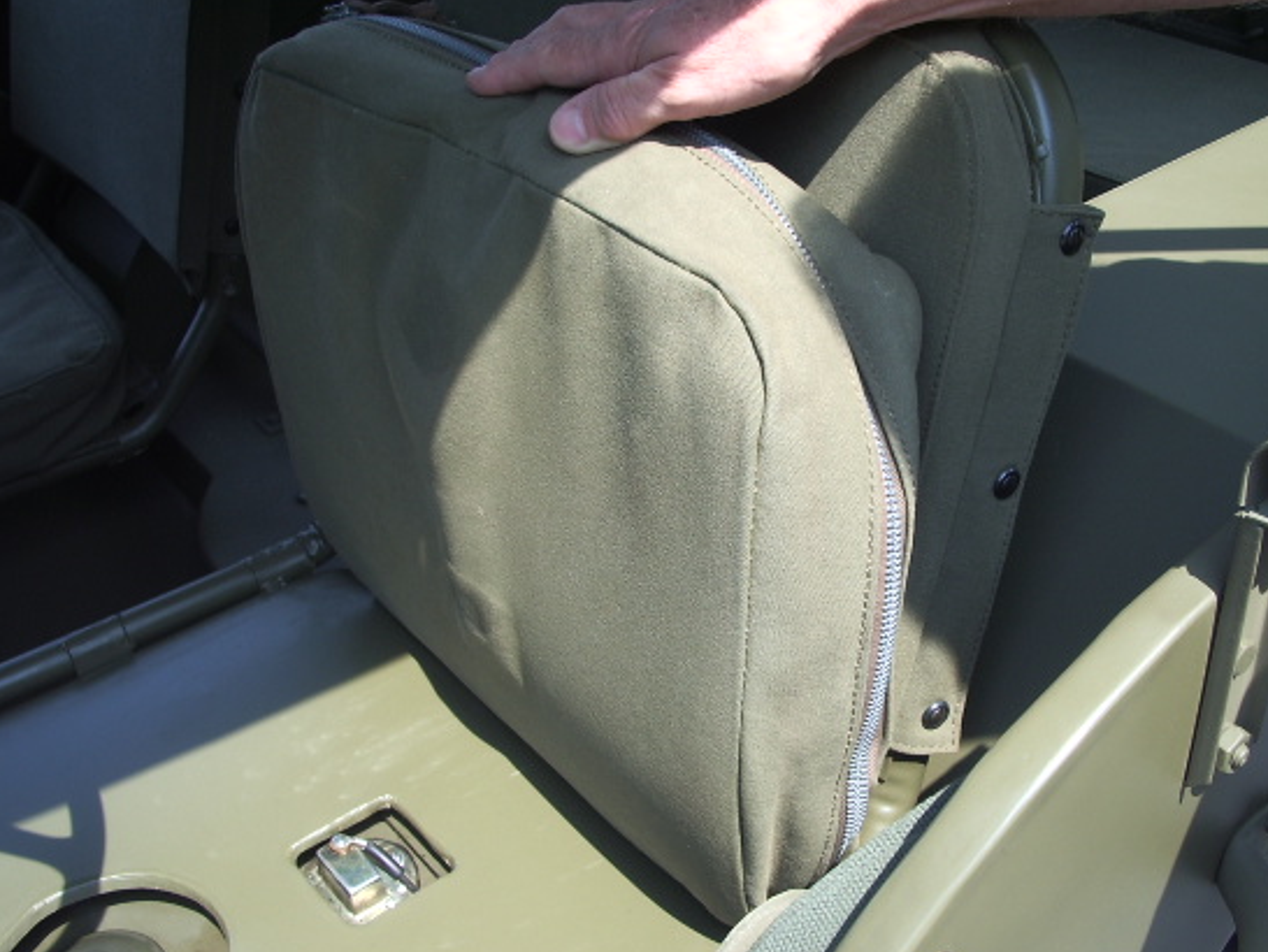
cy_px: 460
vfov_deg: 35.2
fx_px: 1503
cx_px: 687
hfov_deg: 45.7
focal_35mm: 41
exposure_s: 1/125
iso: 50
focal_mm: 5.8
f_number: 4.3
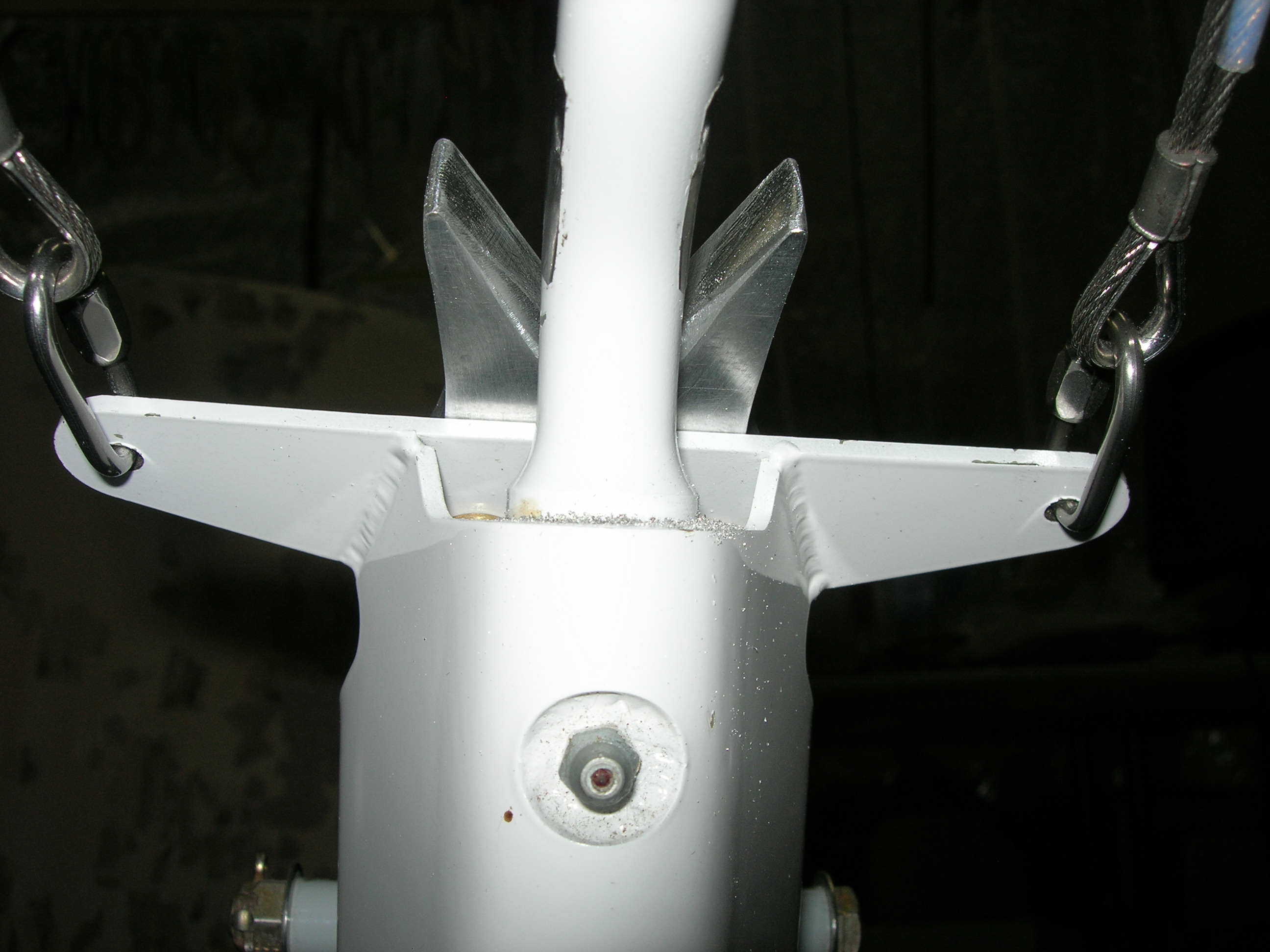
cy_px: 476
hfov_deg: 49.0
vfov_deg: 37.7
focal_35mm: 38
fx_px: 1394
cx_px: 635
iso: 64
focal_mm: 7.8
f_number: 4.8
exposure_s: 1/60.1
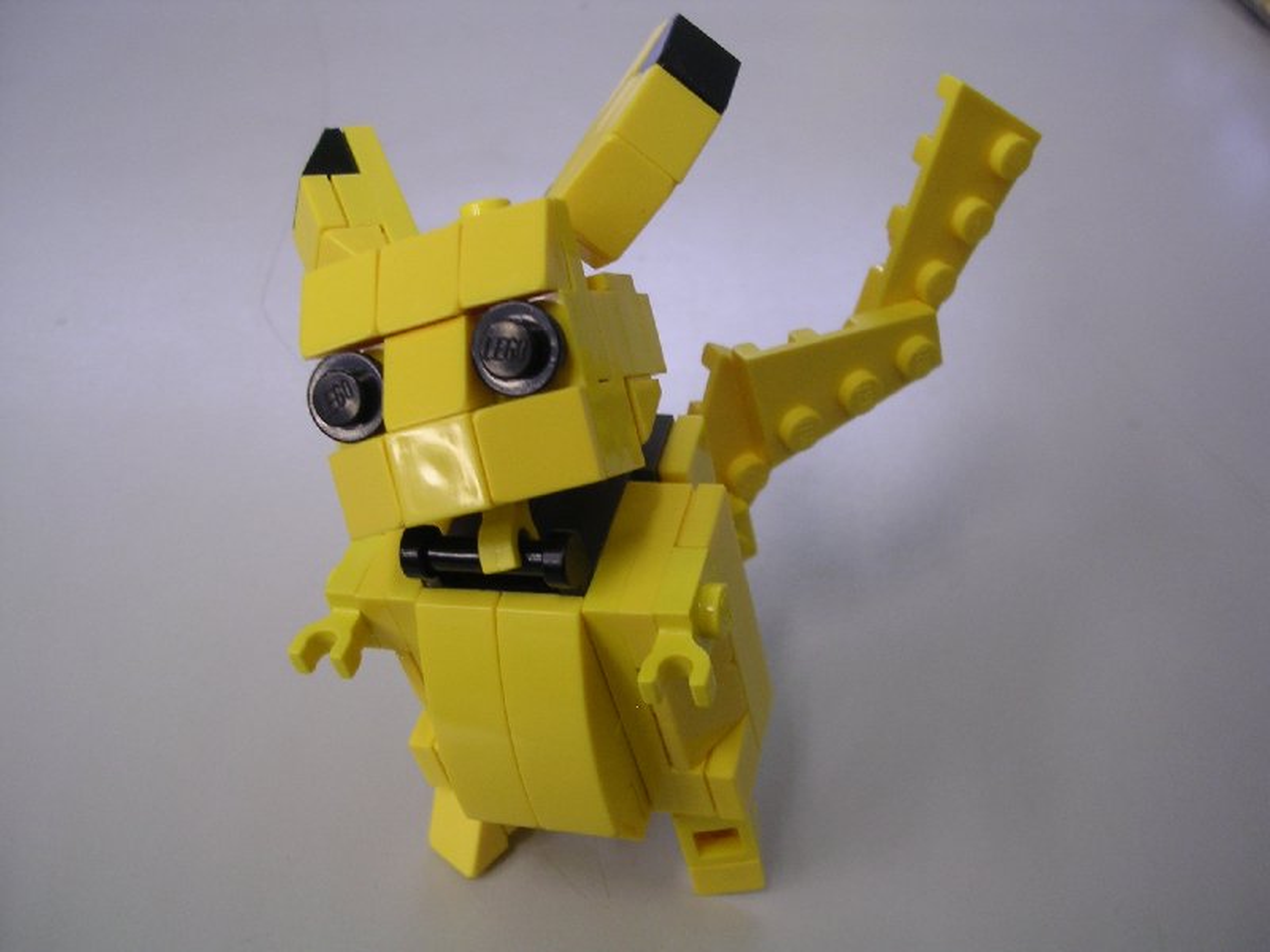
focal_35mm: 38
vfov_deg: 37.7
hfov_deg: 49.0
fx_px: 1394
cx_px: 635
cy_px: 476
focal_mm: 5.8
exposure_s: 1/14.1
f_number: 2.8
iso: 100
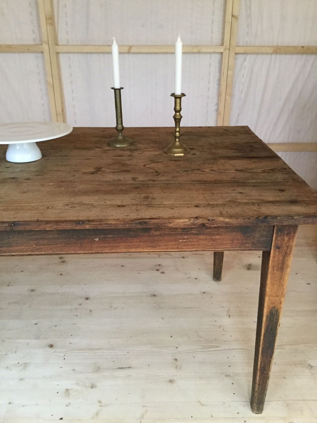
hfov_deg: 45.4
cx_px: 158
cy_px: 212
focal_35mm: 31
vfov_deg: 58.4
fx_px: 379
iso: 250
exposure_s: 1/17
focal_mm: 3.3
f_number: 2.4
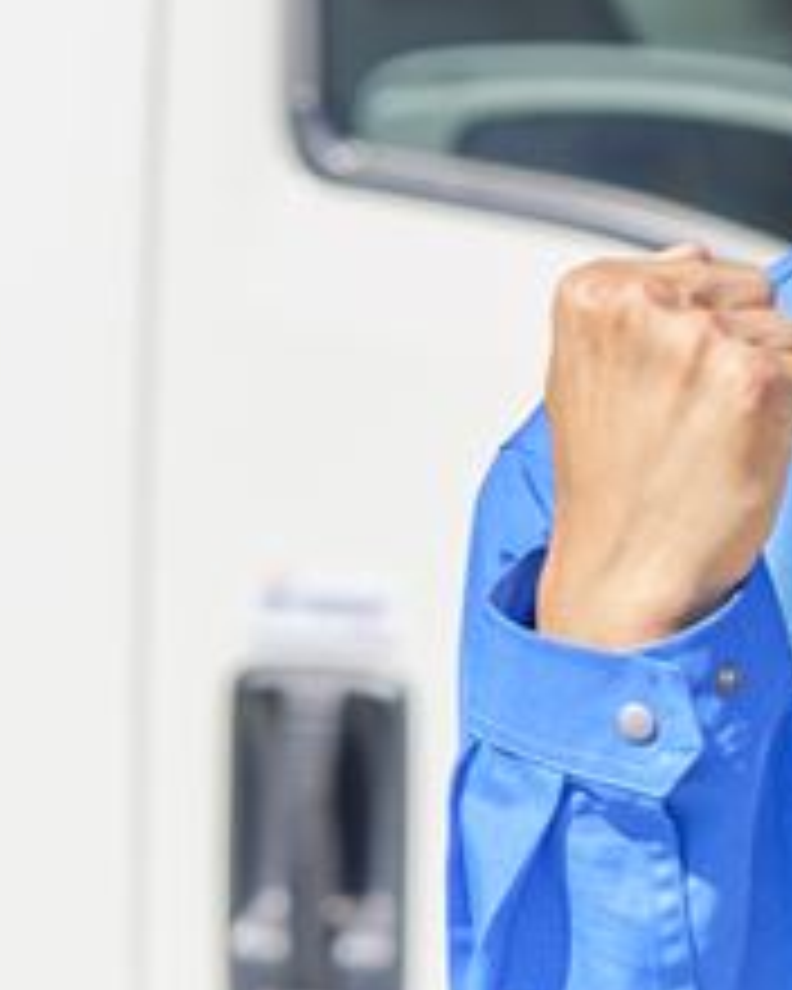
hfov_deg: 5.8
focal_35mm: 261
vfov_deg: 7.4
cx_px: 1472
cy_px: 176
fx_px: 7647
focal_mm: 85
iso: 200
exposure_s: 1/1000
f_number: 4.5
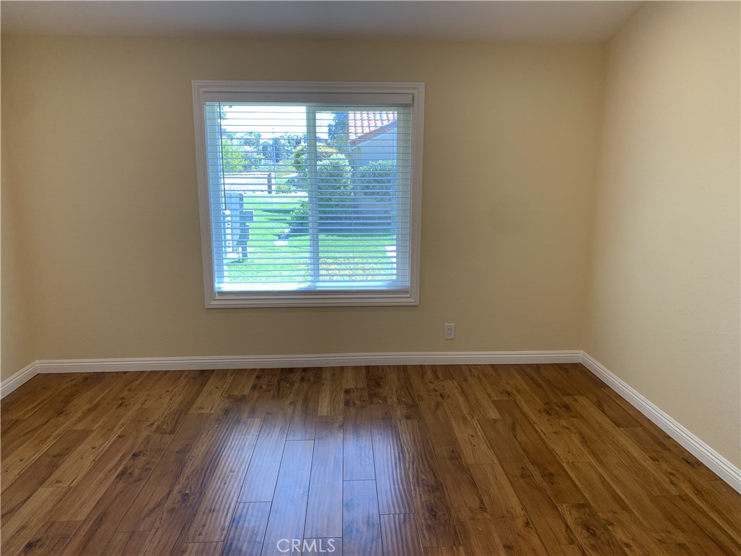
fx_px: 557
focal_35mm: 26
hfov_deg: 67.3
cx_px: 370
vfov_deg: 53.1
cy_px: 278
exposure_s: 1/121
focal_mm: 4.25
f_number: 1.8
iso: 50
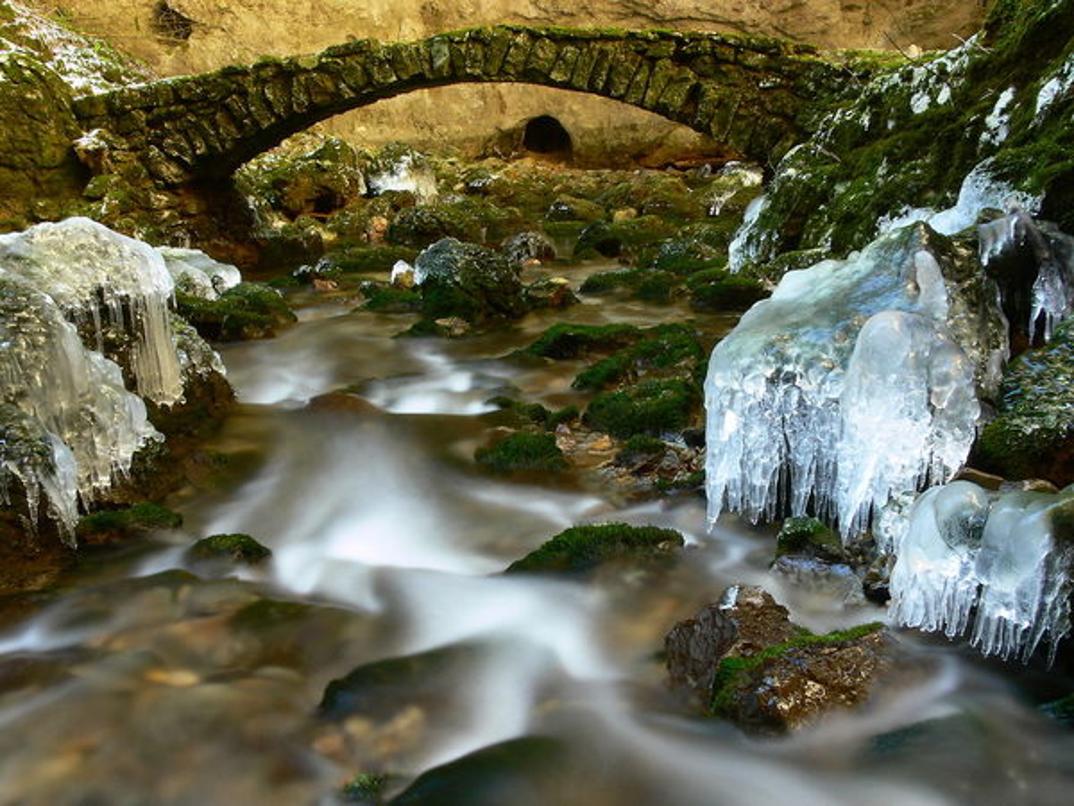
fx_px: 1086
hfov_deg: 52.6
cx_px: 537
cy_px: 403
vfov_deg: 40.7
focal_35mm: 35
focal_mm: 7.4
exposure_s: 15
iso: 80
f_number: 11
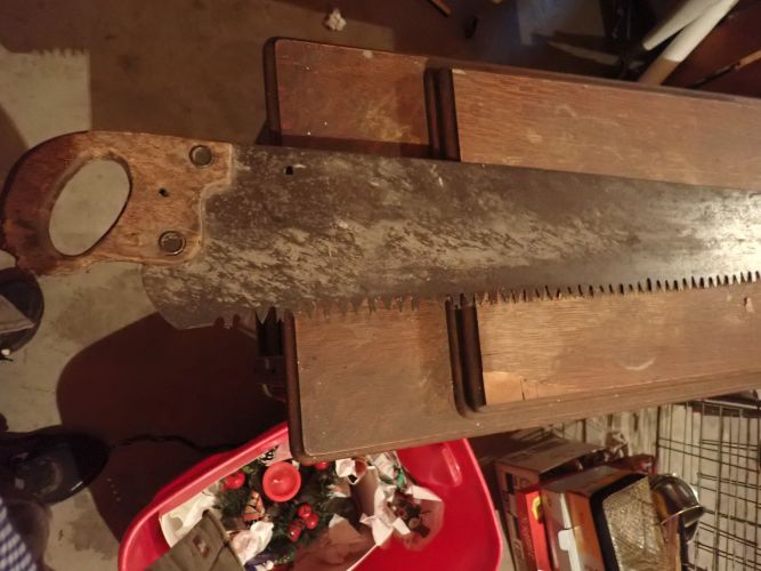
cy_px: 286
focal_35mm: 25
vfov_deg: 54.9
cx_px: 380
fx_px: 550
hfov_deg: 69.4
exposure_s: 1/30
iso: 1600
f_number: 2
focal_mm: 4.5
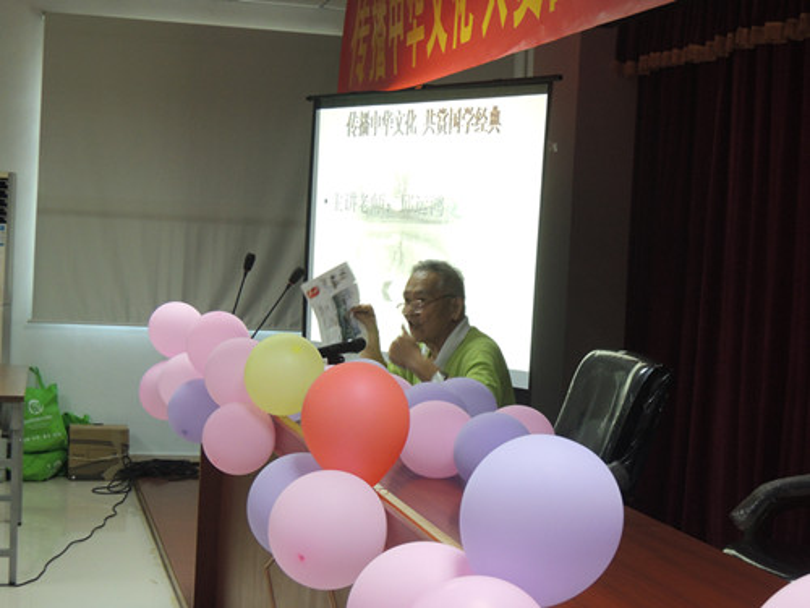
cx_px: 405
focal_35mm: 62
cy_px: 304
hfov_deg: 31.2
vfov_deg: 23.7
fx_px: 1451
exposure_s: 1/25
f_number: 4.2
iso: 400
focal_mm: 11.1
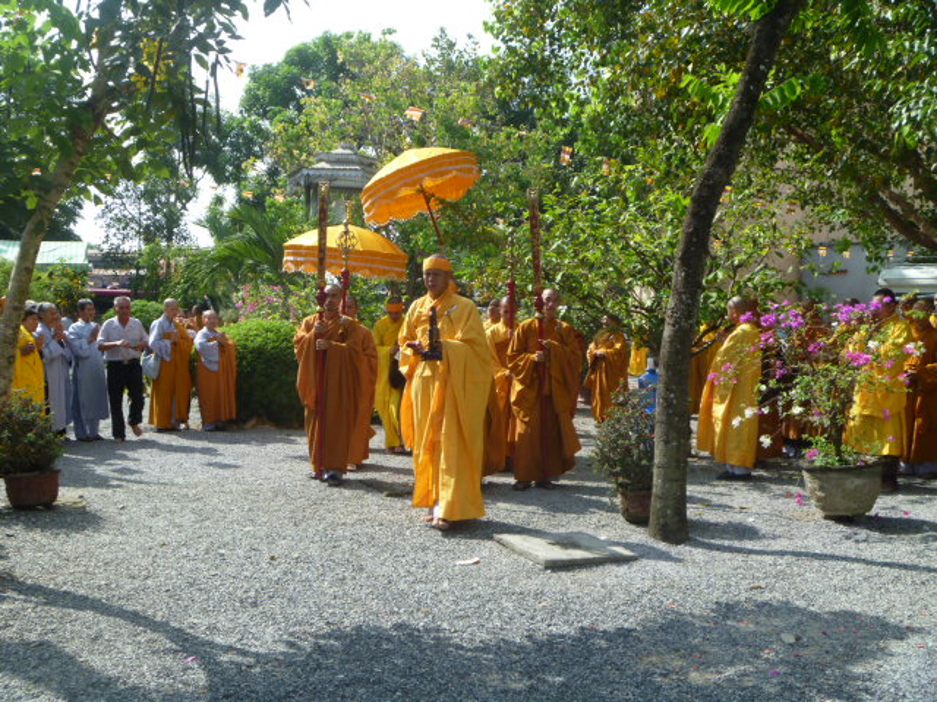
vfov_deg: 40.7
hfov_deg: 52.6
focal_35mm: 35
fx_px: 947
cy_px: 351
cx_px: 468
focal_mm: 6.3
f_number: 4.5
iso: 80
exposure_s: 1/250
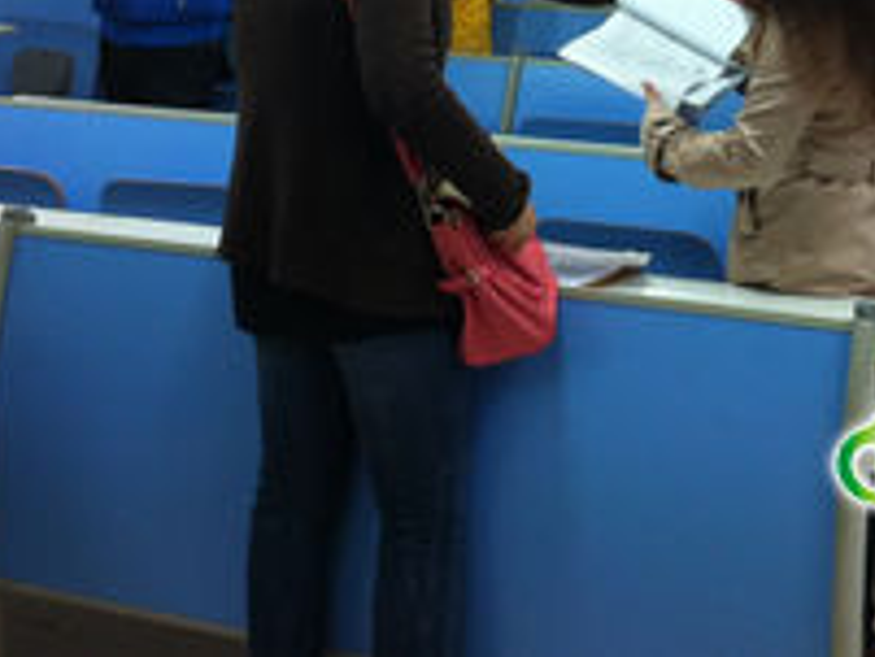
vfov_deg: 16.3
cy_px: -141
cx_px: 614
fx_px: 2200
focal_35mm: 87
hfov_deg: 22.4
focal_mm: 3.85
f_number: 2.8
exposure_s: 1/15
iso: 125
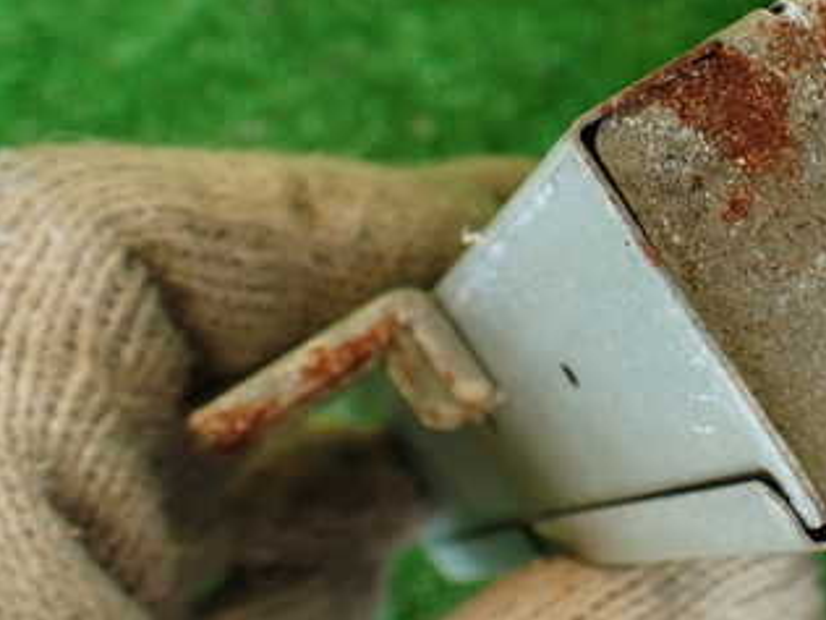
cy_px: 144
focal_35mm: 57
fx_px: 1360
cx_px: 779
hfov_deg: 31.8
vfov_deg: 25.3
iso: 200
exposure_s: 1/60
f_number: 2.3
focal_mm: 5.4
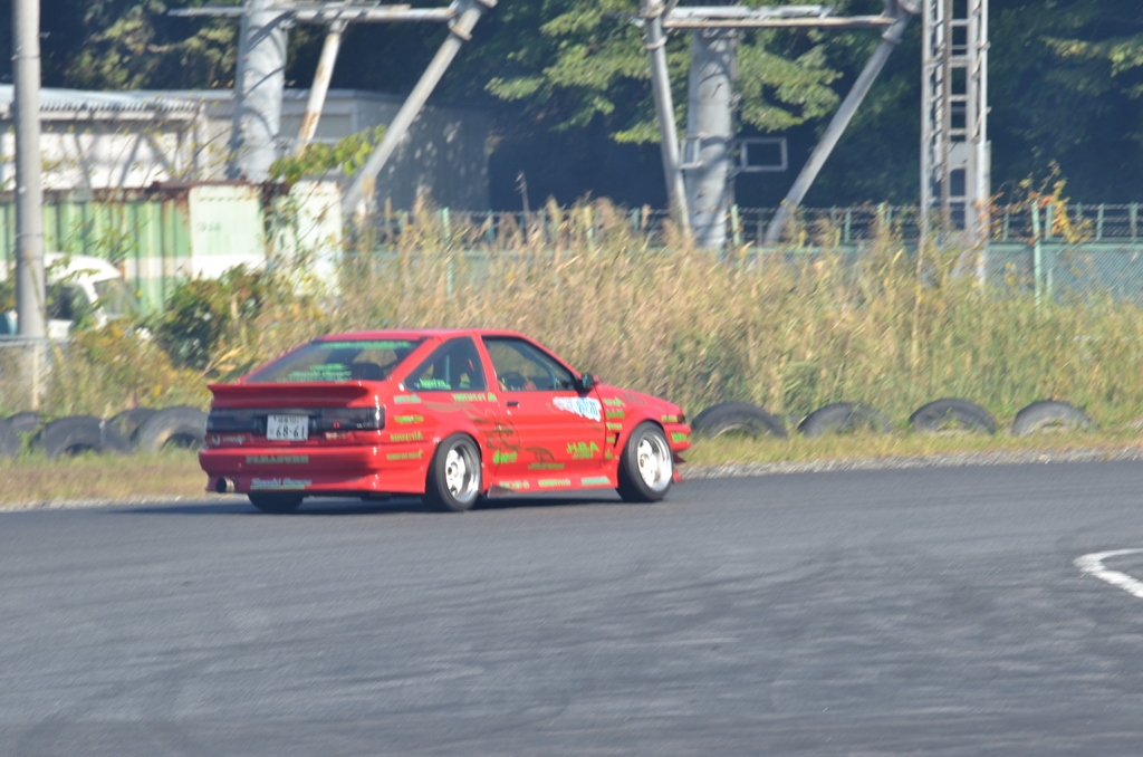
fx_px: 11880
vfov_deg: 3.6
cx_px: 572
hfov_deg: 5.5
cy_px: 378
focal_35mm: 375
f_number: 10
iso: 200
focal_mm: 250
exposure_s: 1/250
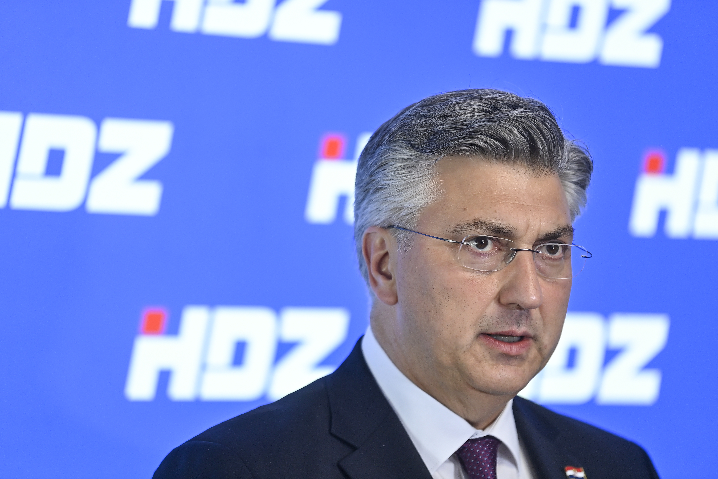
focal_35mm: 165
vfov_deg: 8.3
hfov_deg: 12.5
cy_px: 240
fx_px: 3291
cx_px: 359
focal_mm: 165
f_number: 2.8
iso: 800
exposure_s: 1/320
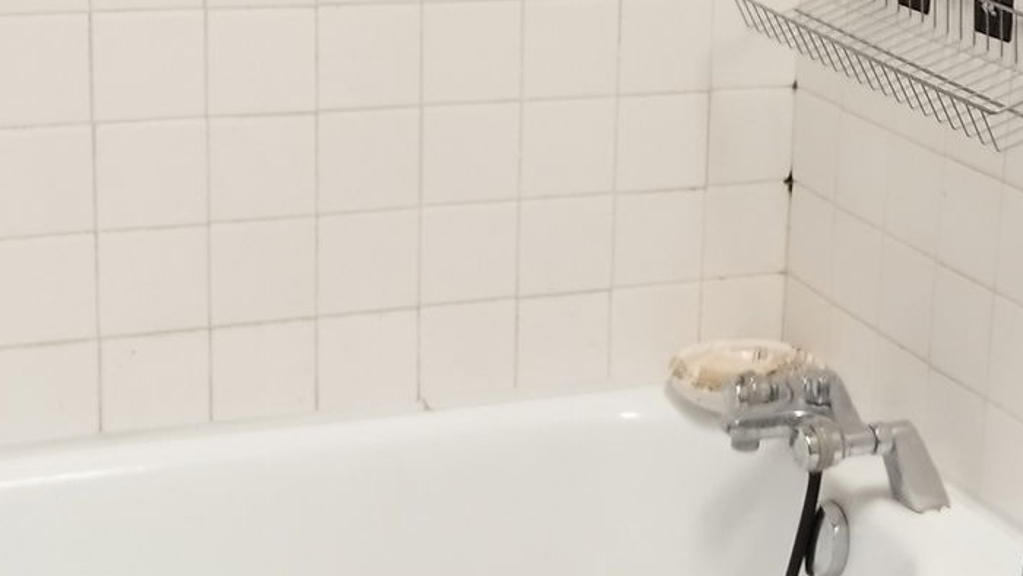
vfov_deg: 14.5
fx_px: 2252
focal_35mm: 83
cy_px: 157
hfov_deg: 25.3
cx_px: 769
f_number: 1.89
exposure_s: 1/33.3
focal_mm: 5.95
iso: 610
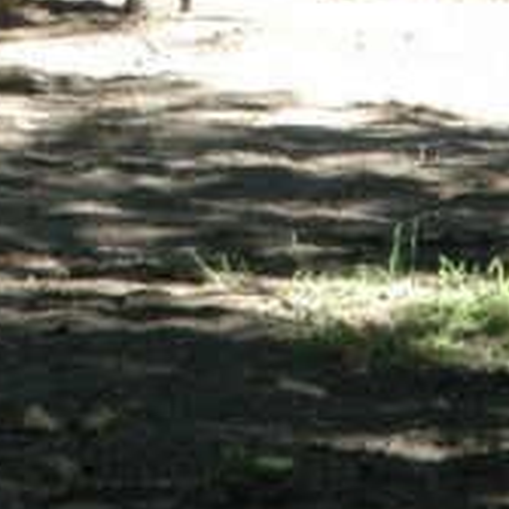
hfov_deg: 3.5
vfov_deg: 3.6
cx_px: -402
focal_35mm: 491
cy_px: -285
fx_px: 8168
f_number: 5.6
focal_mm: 70
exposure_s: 1/125
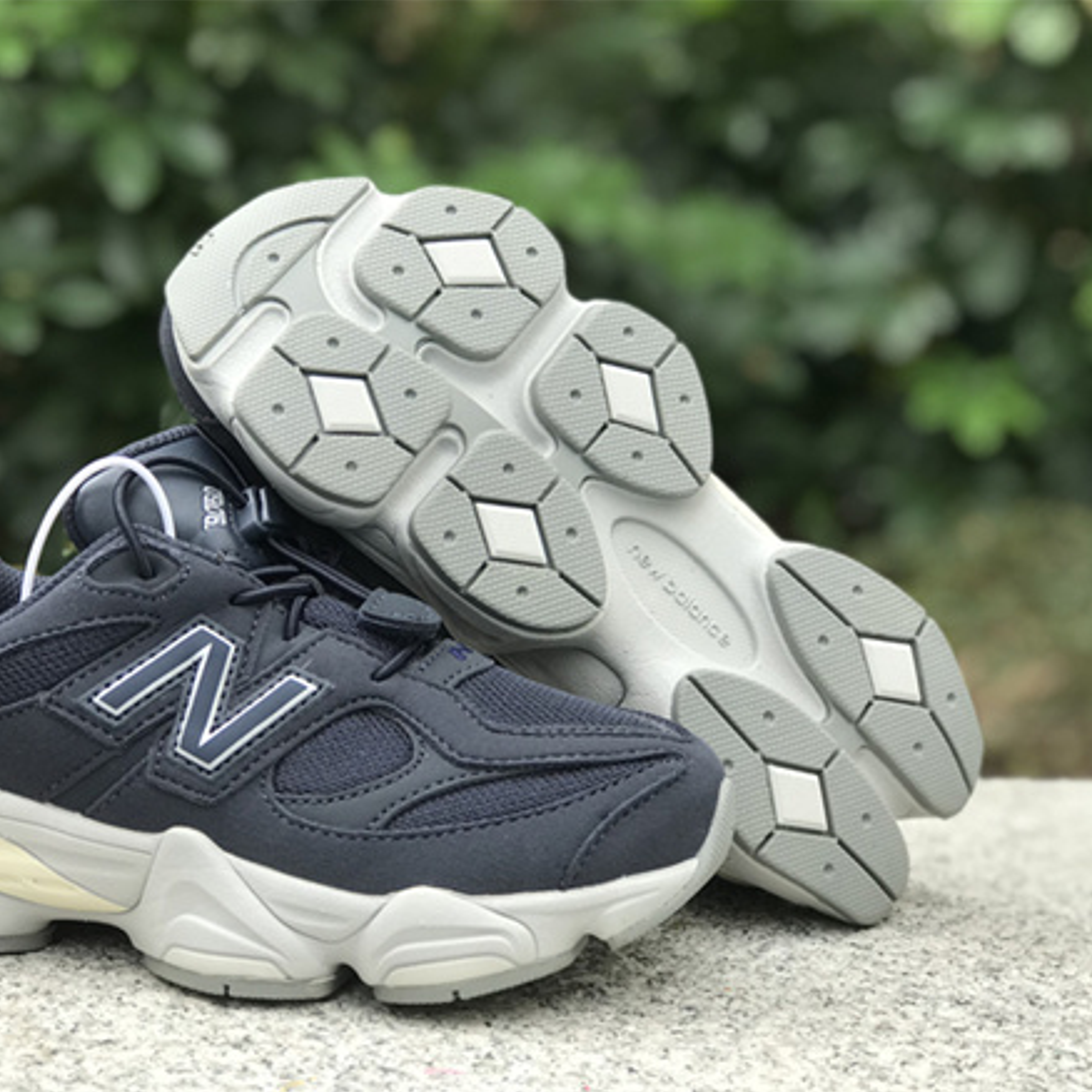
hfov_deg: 24.9
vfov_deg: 25.0
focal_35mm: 69
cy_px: 558
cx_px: 386
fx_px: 2463
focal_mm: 6.6
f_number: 2.8
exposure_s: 1/135
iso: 20
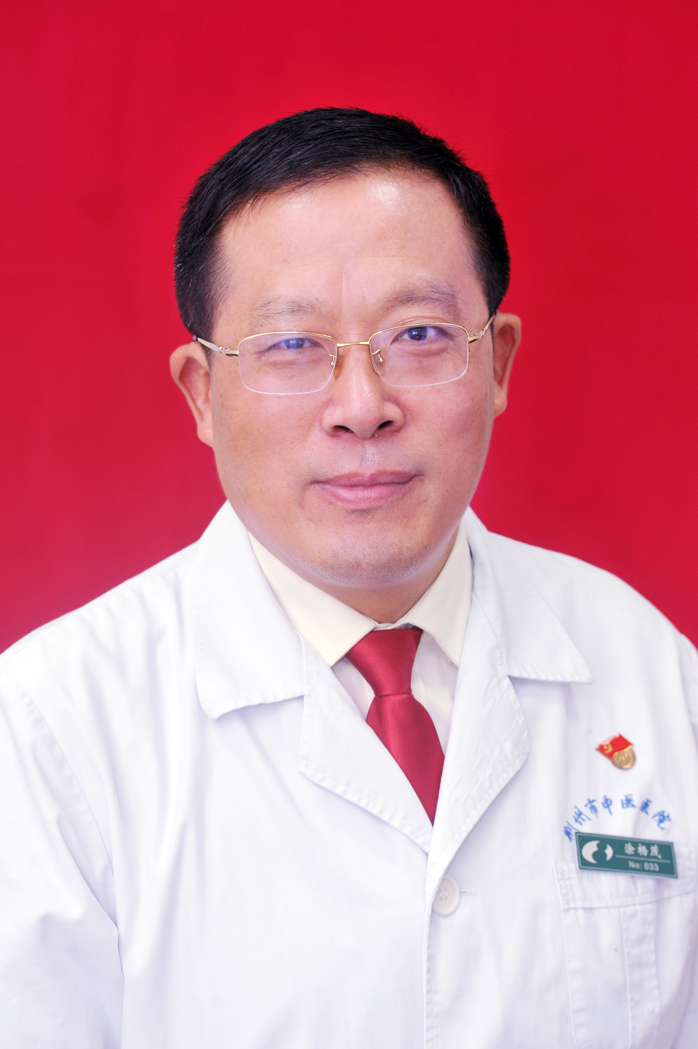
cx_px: 349
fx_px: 3057
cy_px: 524
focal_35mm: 105
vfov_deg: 19.5
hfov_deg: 13.0
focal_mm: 105
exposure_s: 1/40
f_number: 6.3
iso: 1000
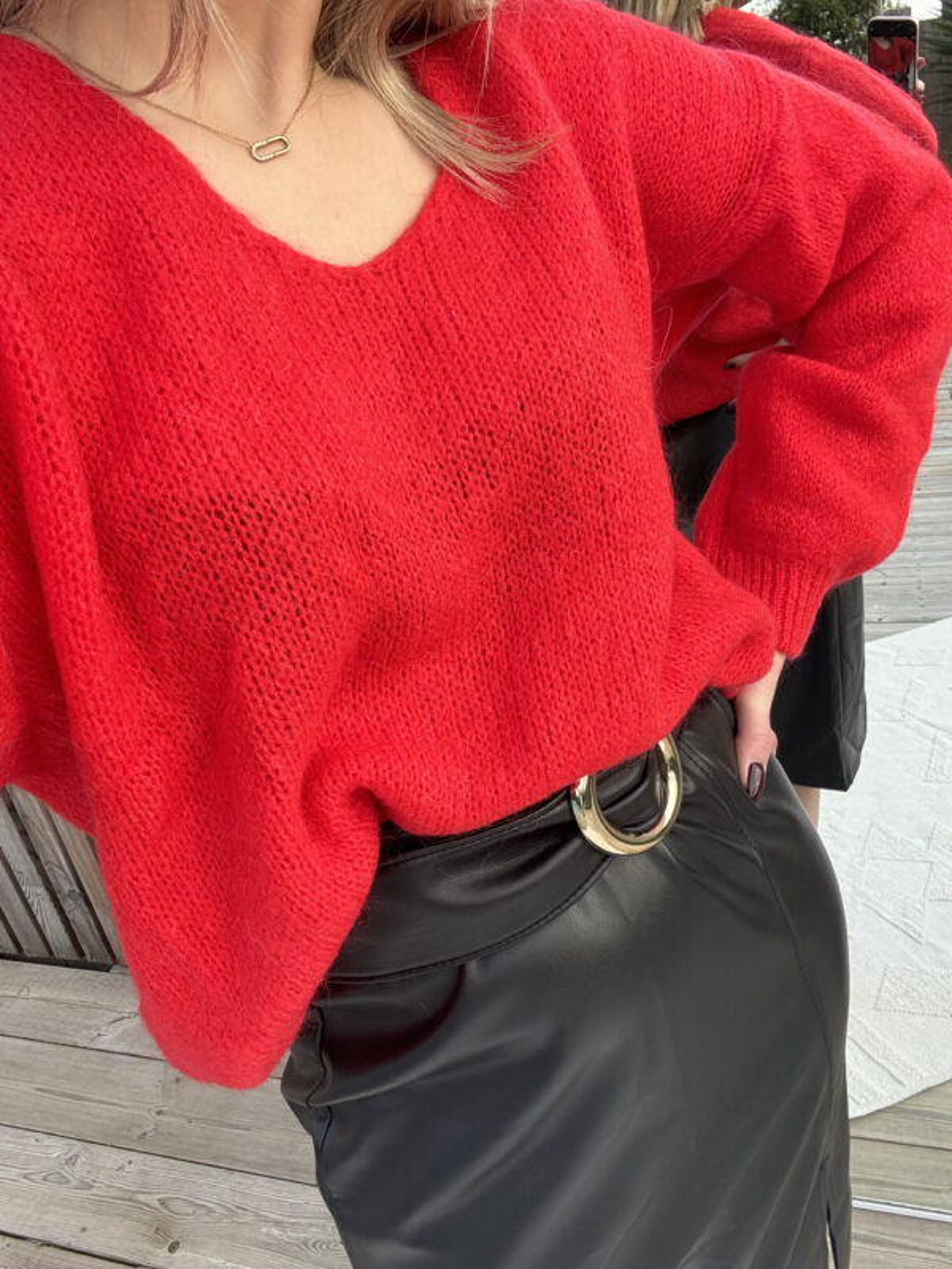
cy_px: 634
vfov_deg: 60.0
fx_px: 1100
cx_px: 476
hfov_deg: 46.8
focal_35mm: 30
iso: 25
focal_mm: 2.69
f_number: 1.9
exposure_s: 1/258
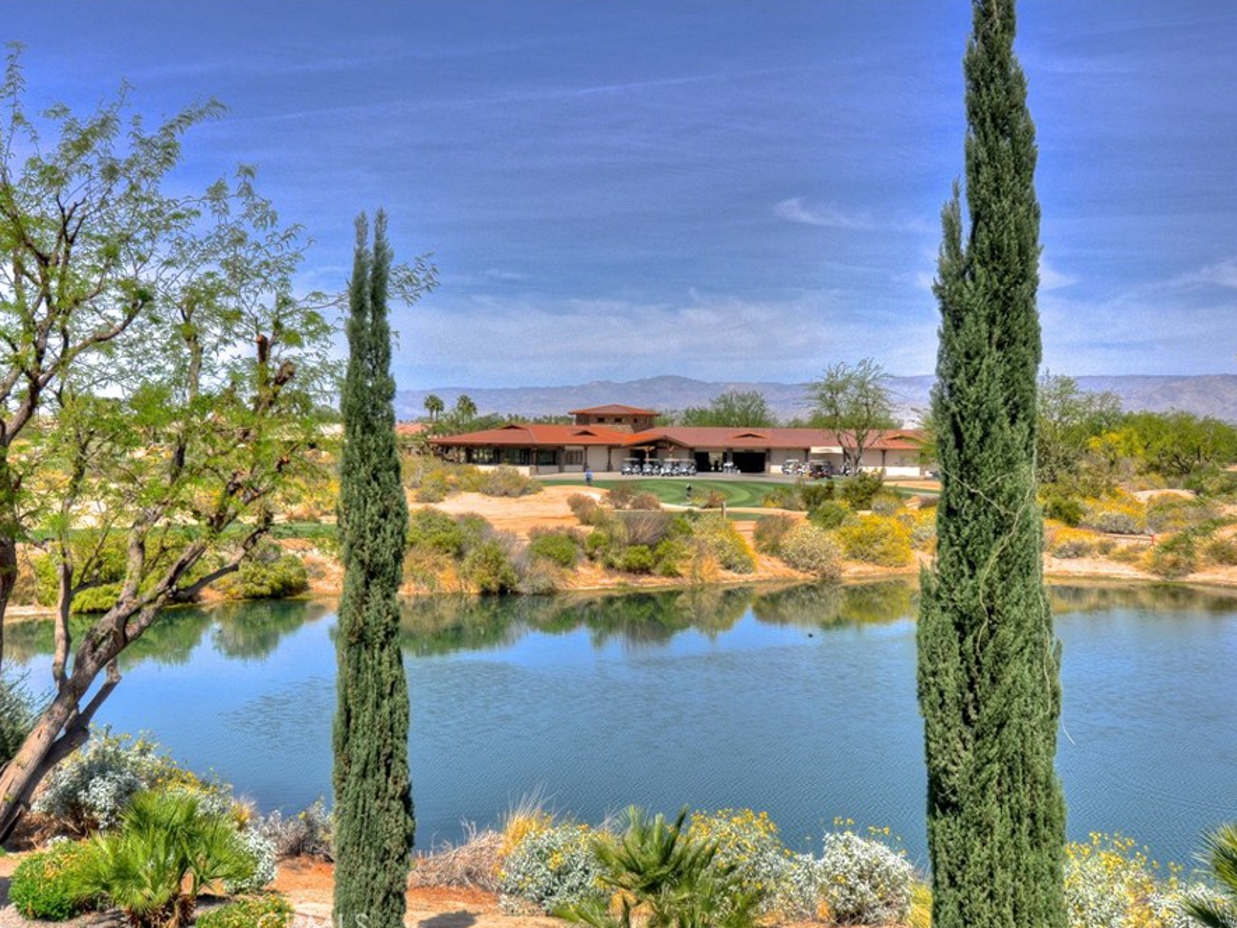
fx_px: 1430
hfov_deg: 46.8
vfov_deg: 36.0
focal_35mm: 40
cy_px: 471
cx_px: 621
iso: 200
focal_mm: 24
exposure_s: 1/800
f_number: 6.3
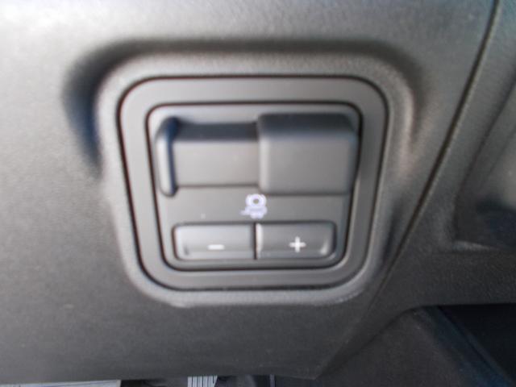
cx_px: 258
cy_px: 194
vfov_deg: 53.1
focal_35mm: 26
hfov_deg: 67.3
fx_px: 388
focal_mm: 4.6
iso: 200
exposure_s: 1/8
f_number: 3.2
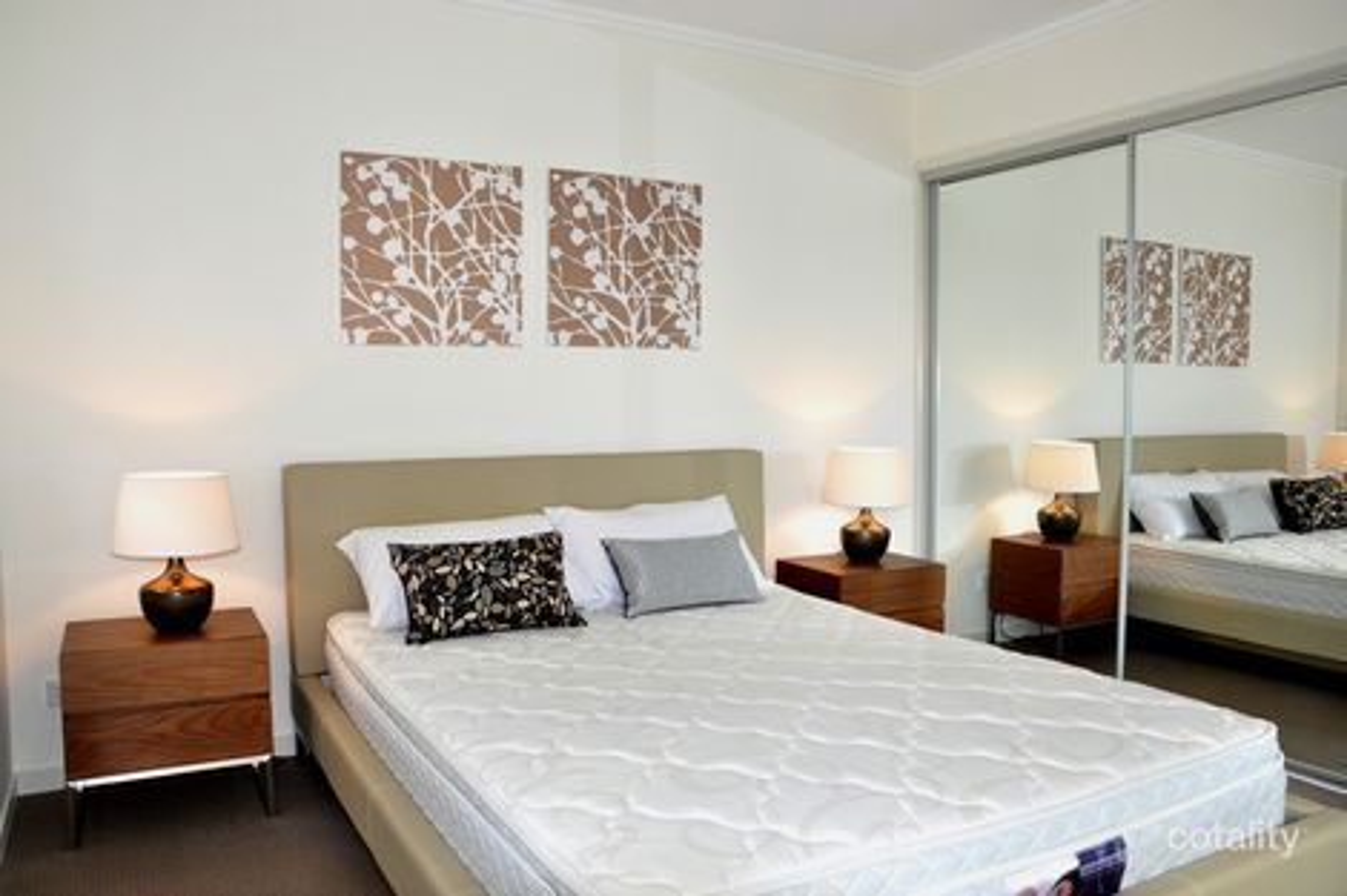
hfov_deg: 67.4
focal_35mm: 27
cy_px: 448
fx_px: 1010
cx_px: 674
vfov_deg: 47.9
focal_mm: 18
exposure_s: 1/125
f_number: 8
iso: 1000
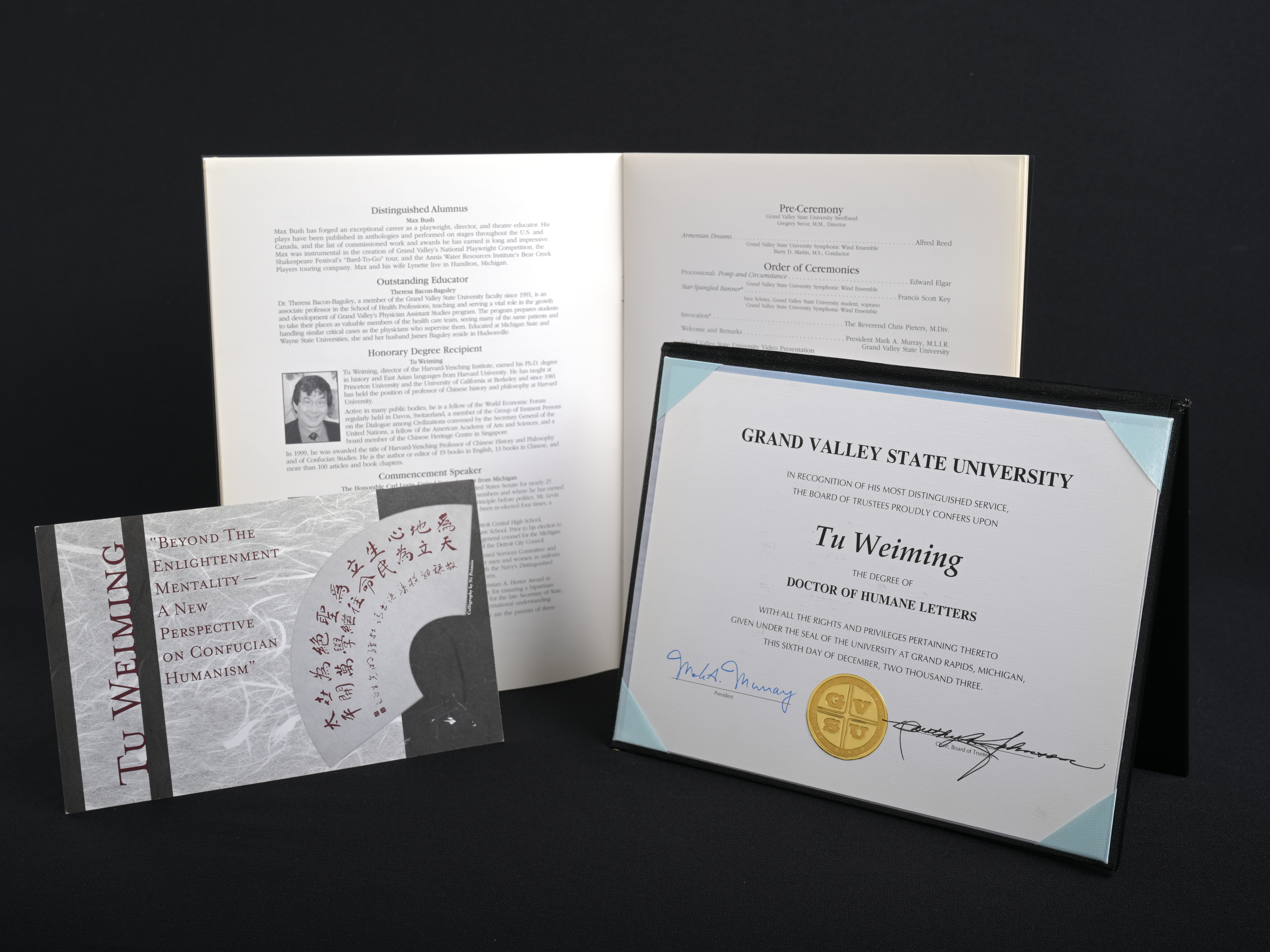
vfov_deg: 30.9
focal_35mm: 47
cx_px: 603
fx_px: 1724
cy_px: 472
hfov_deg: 40.4
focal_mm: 43
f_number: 10
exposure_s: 1/200
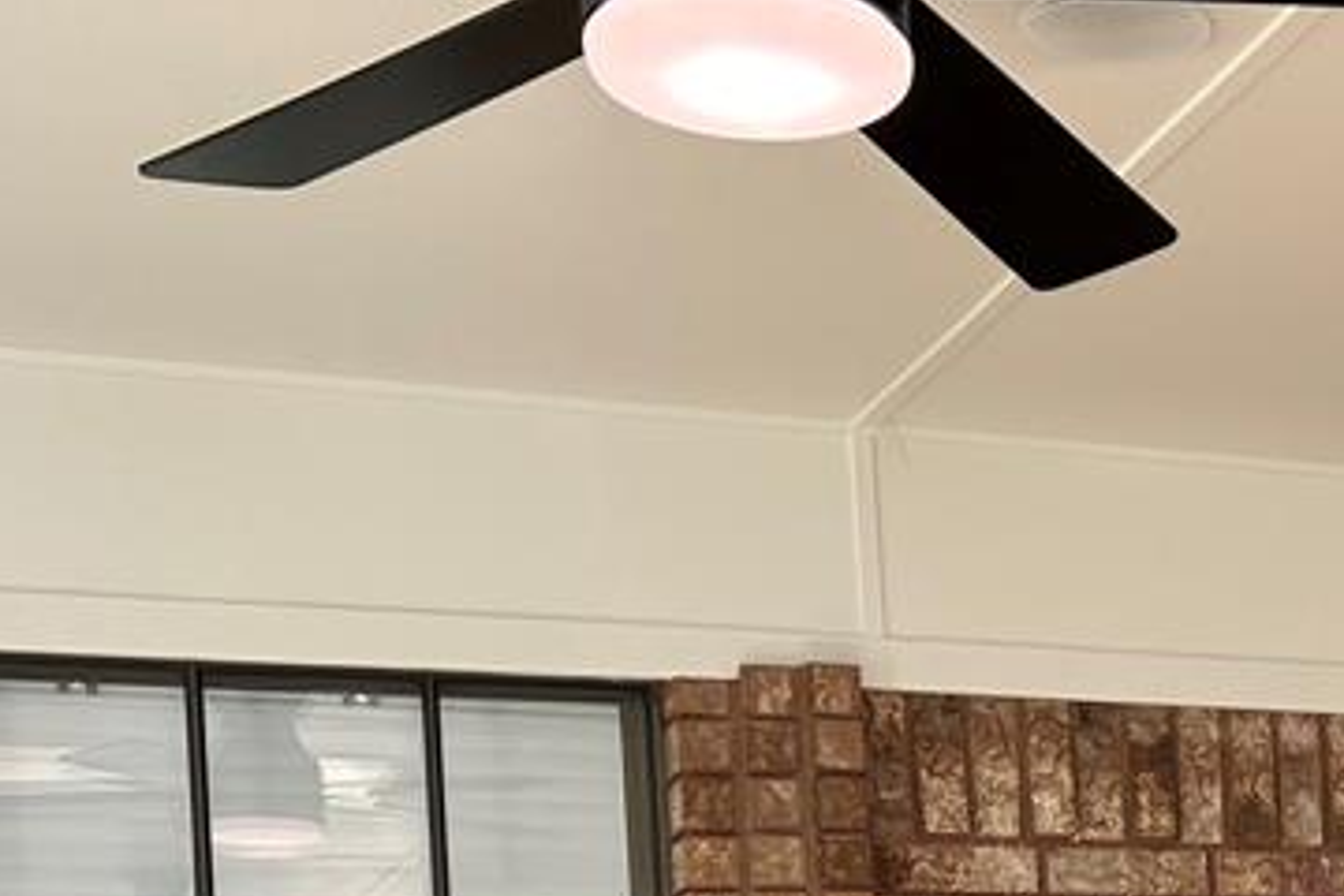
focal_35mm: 77
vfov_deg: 16.5
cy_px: 1251
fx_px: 2874
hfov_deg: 24.5
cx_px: 1478
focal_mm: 5.7
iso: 50
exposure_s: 1/121
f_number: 1.5
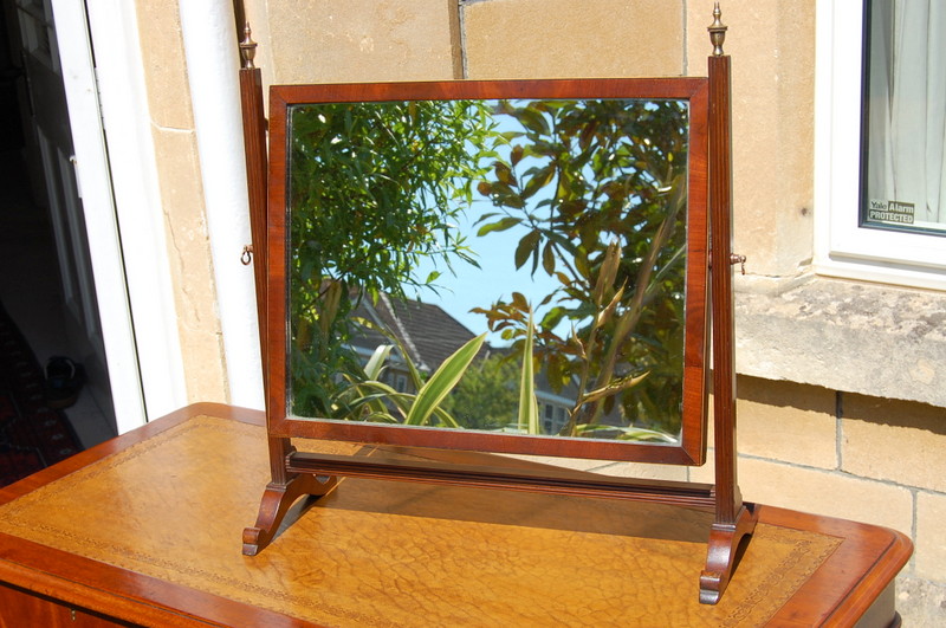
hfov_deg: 35.1
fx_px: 1496
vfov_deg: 23.7
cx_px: 473
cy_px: 314
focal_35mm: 57
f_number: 9
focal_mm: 38
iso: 200
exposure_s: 1/320
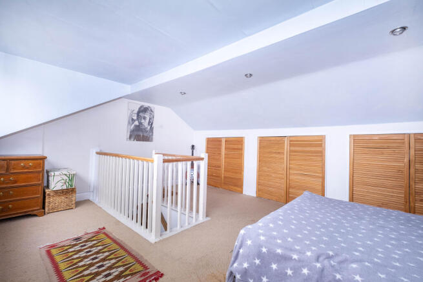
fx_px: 176
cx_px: 212
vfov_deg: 77.4
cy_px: 141
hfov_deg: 100.4
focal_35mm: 15
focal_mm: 10
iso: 500
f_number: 6.4
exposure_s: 1/80
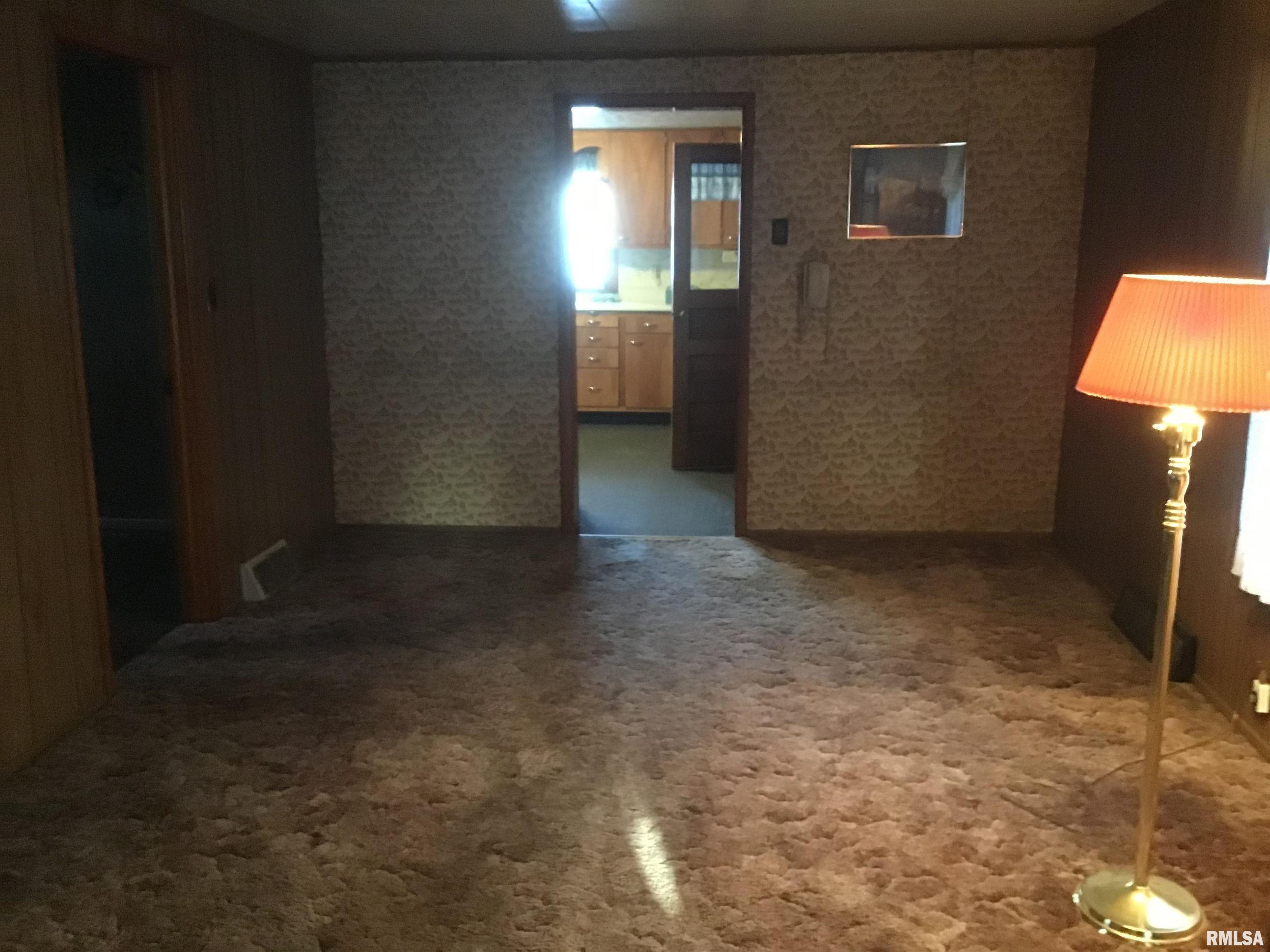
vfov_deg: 45.4
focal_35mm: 31
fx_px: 1137
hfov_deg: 58.4
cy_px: 476
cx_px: 635
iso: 500
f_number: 2.4
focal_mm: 3.3
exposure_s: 1/15
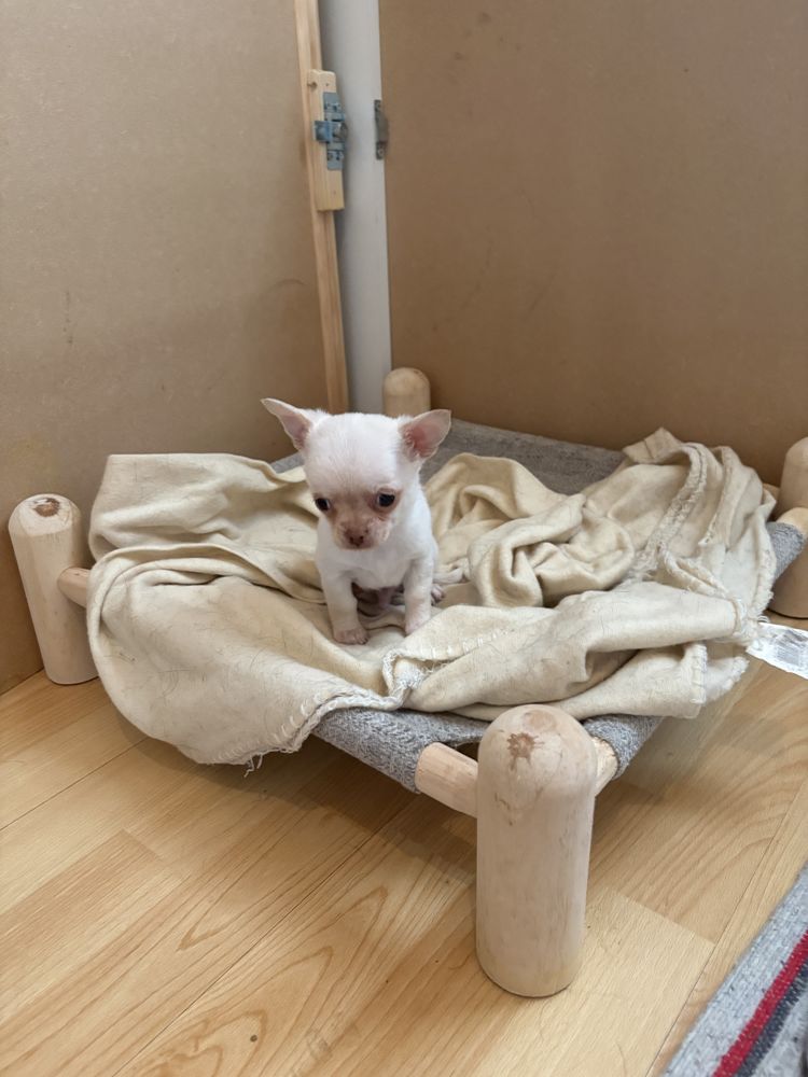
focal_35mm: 26
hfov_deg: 53.1
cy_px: 538
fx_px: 809
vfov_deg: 67.3
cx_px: 404
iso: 400
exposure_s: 1/33
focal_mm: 5.96
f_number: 1.6
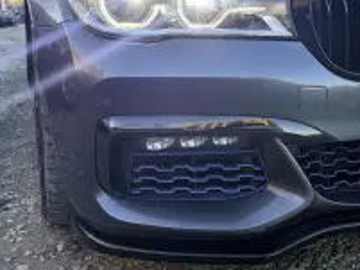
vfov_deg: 32.7
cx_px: 276
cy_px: 54
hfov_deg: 42.3
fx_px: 447
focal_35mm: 43
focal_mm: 6.76
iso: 100
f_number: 1.78
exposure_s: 1/765
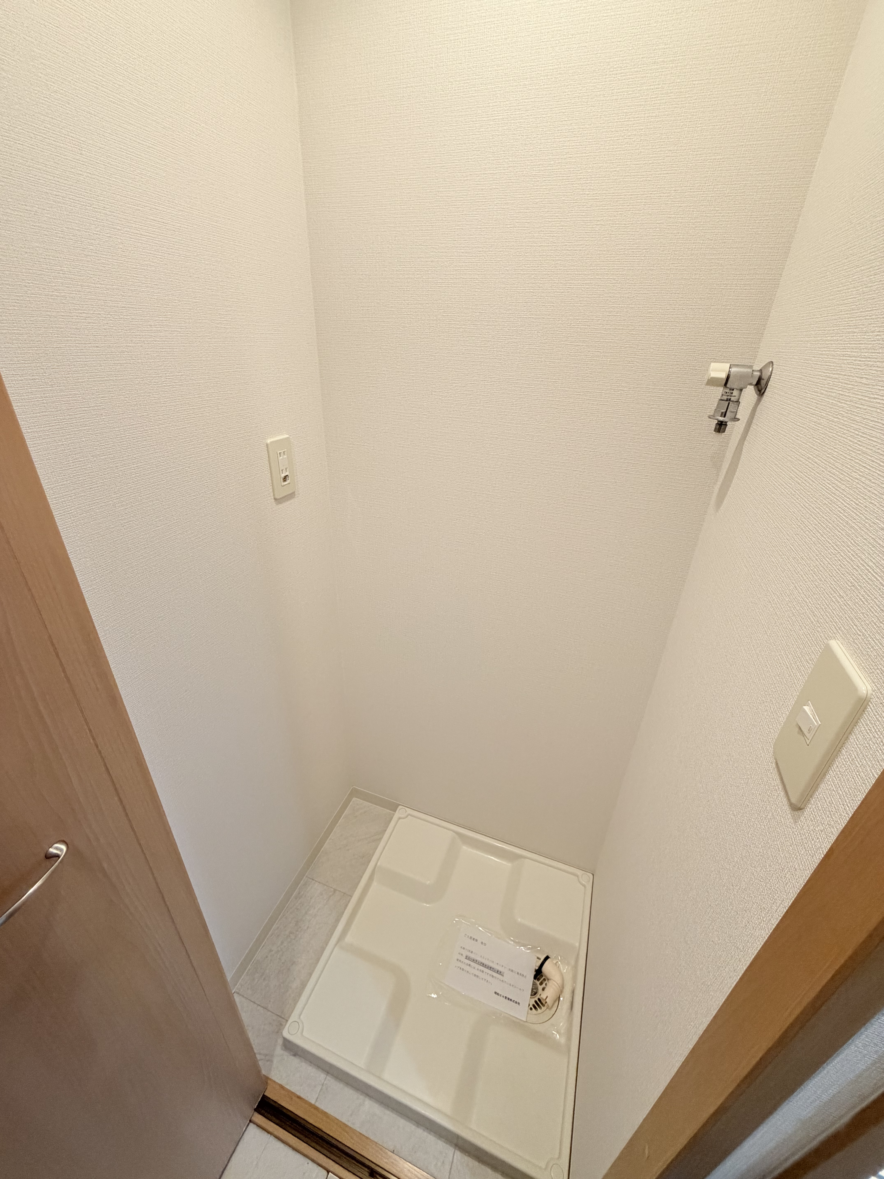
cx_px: 442
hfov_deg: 85.7
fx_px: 477
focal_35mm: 14
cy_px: 590
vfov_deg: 102.1
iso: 250
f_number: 2.2
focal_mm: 2.22
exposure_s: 1/120
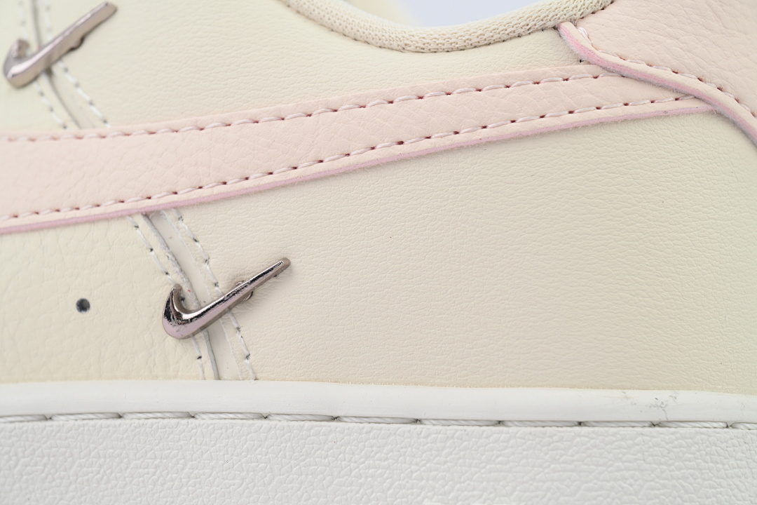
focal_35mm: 120
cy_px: 252
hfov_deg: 17.1
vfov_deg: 11.4
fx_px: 2523
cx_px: 378
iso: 400
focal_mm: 120
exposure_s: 1/100
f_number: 11
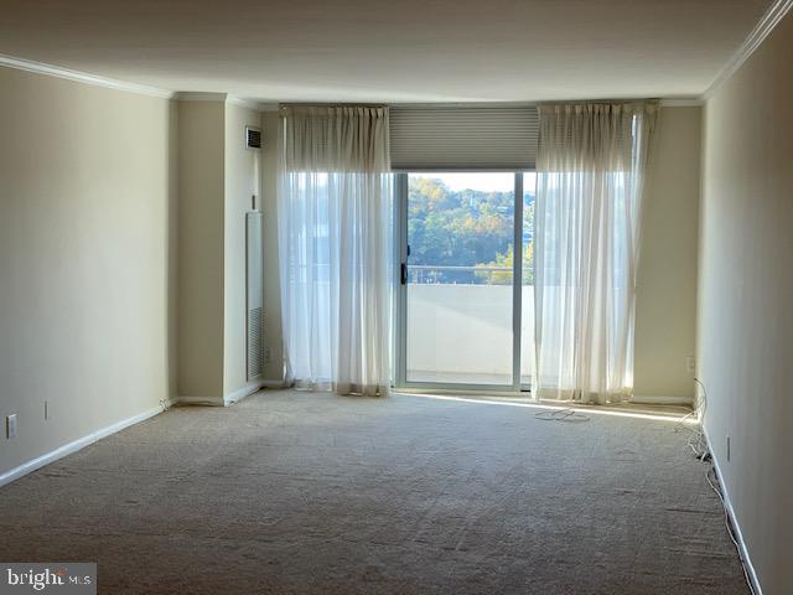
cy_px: 298
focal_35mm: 52
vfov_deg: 28.0
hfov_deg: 36.8
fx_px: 1191
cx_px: 396
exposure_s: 1/120
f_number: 2
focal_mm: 6
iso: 100
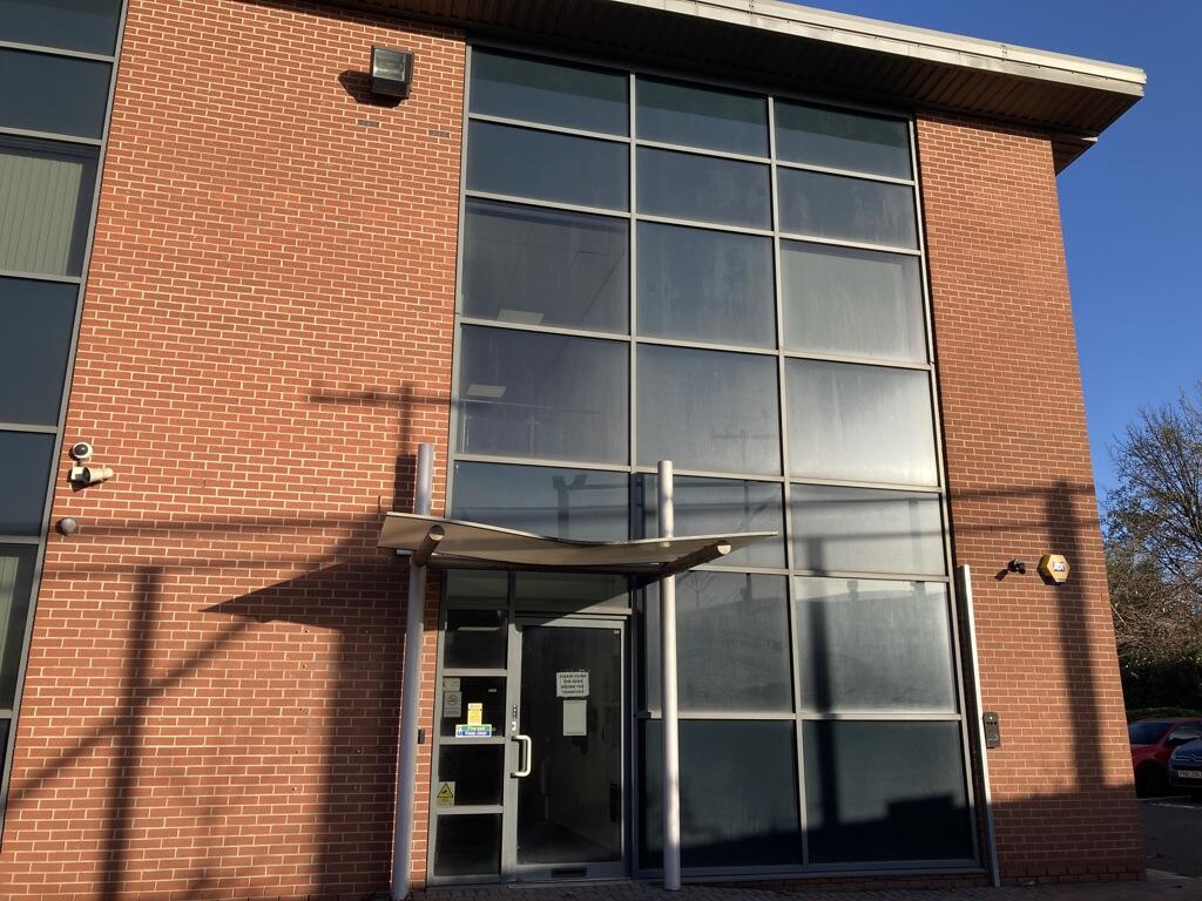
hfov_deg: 63.4
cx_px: 601
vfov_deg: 49.7
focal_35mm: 28
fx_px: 972
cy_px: 450
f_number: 1.8
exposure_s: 1/960
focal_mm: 3.99
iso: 20
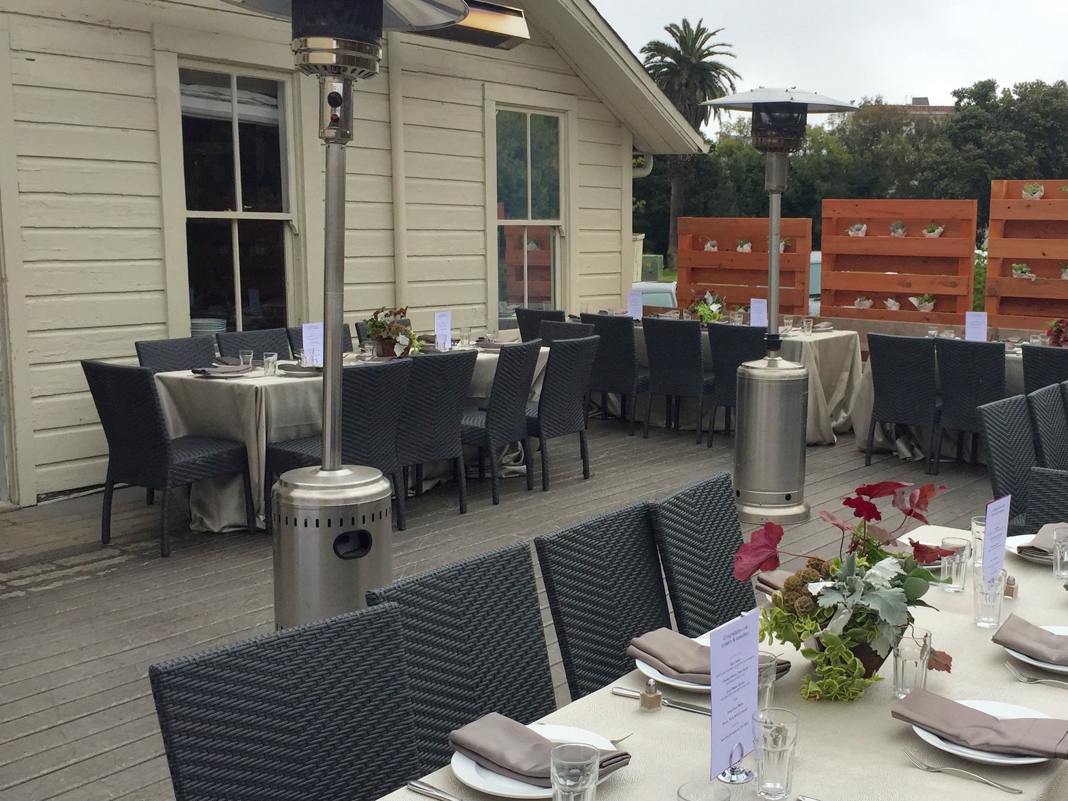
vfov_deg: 35.1
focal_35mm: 41
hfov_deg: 45.4
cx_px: 671
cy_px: 420
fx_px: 1265
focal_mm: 4.15
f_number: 2.2
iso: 32
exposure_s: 1/1980
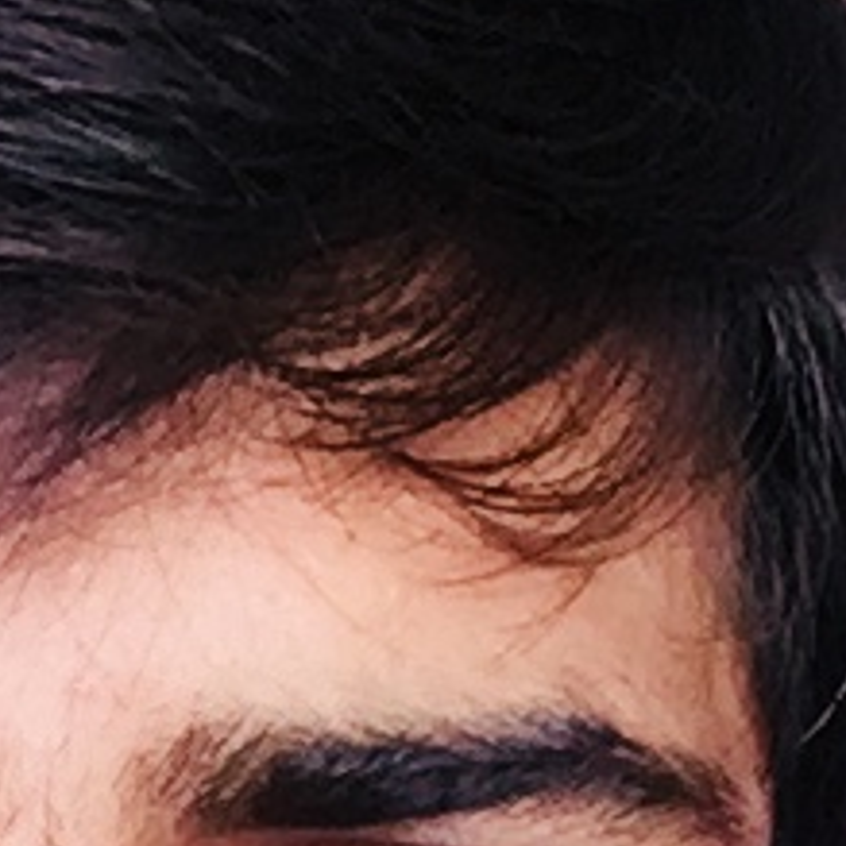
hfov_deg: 10.8
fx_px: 4424
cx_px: 42
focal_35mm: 160
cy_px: 1874
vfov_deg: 9.9
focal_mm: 2.65
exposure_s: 1/33
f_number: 2.2
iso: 40
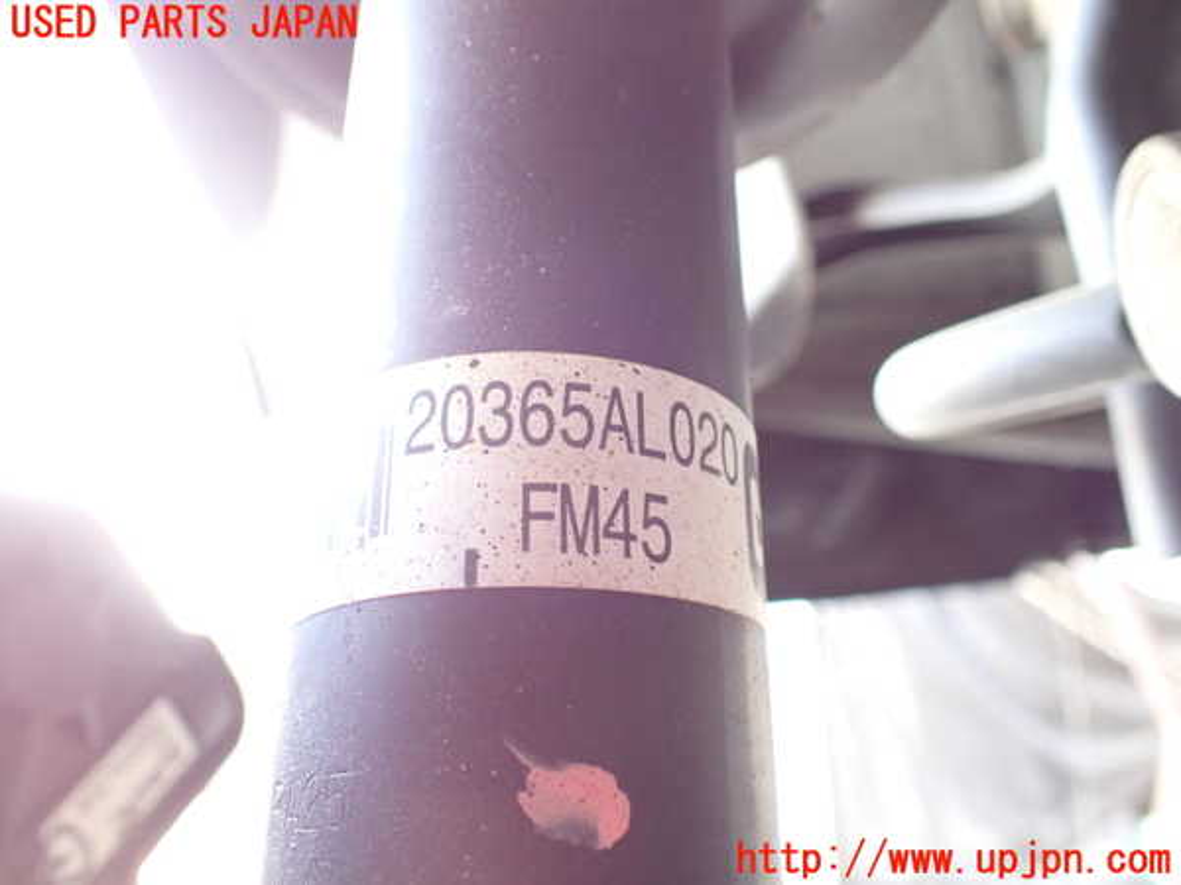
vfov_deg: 46.8
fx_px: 1024
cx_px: 590
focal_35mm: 30
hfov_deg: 60.0
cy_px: 442
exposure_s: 1/50
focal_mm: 5.4
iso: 800
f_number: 2.3
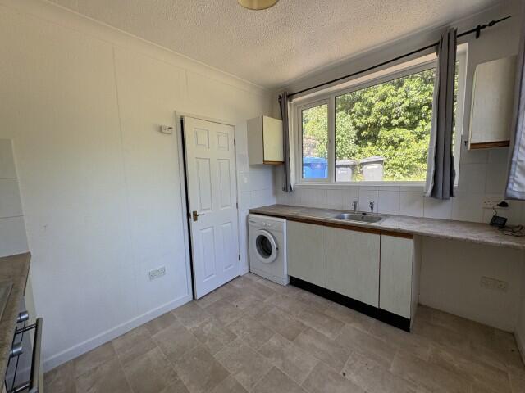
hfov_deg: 102.1
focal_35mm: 14
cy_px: 196
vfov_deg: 85.7
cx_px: 262
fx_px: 212
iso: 64
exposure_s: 1/143
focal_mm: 2.22
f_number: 2.2
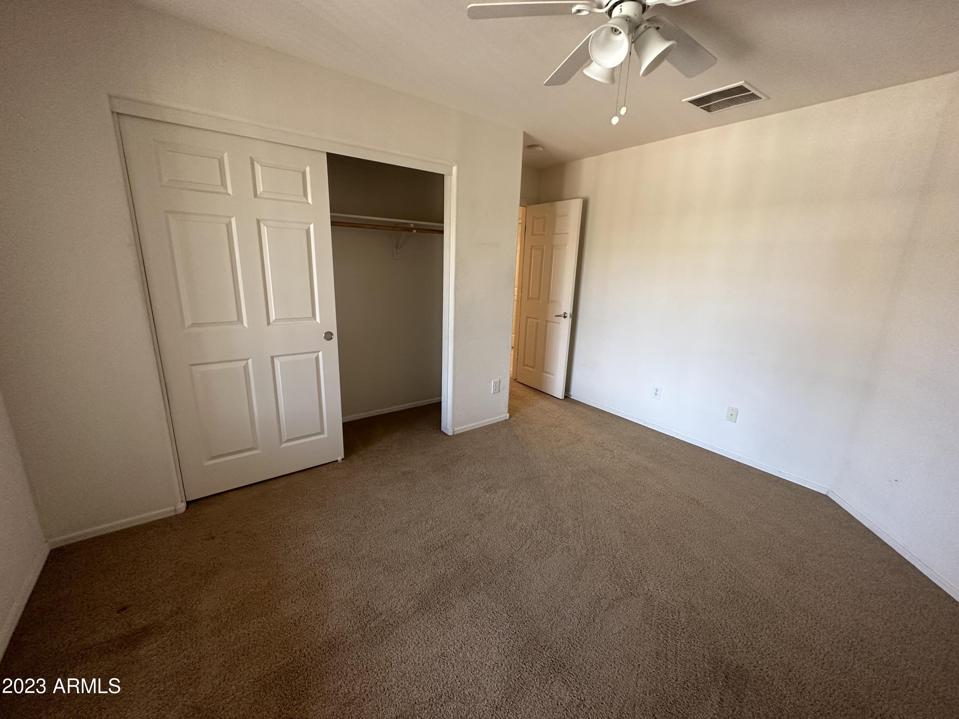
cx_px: 480
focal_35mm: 14
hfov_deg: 102.1
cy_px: 360
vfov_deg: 85.7
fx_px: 388
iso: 250
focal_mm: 2.22
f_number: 2.2
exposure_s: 1/60
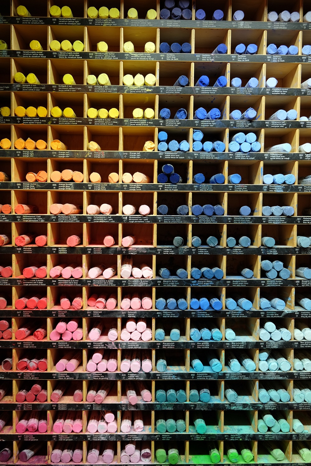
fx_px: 415
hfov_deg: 41.1
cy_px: 233
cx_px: 156
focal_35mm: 32
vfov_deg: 58.7
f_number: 3.2
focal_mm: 21.4
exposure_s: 1/30
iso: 200
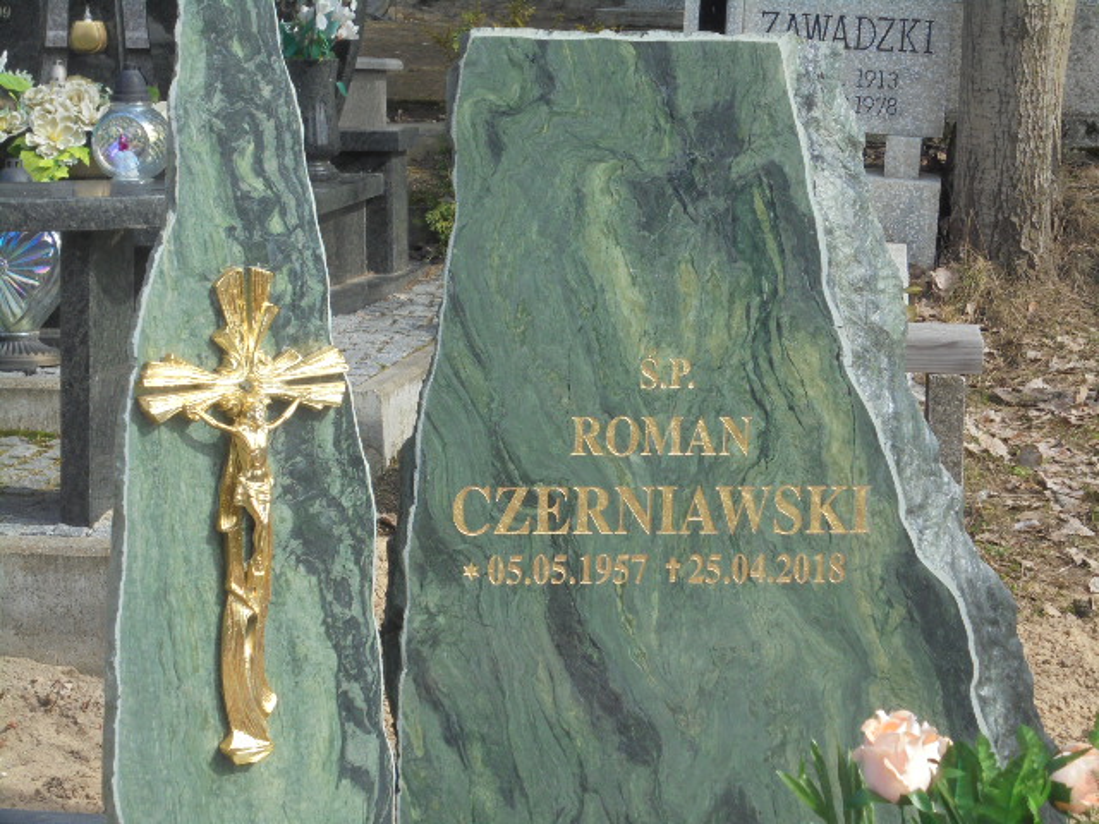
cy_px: 412
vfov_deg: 17.8
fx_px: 2635
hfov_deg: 23.6
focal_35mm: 83
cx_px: 550
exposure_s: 1/160
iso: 100
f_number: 6.7
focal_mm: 14.9
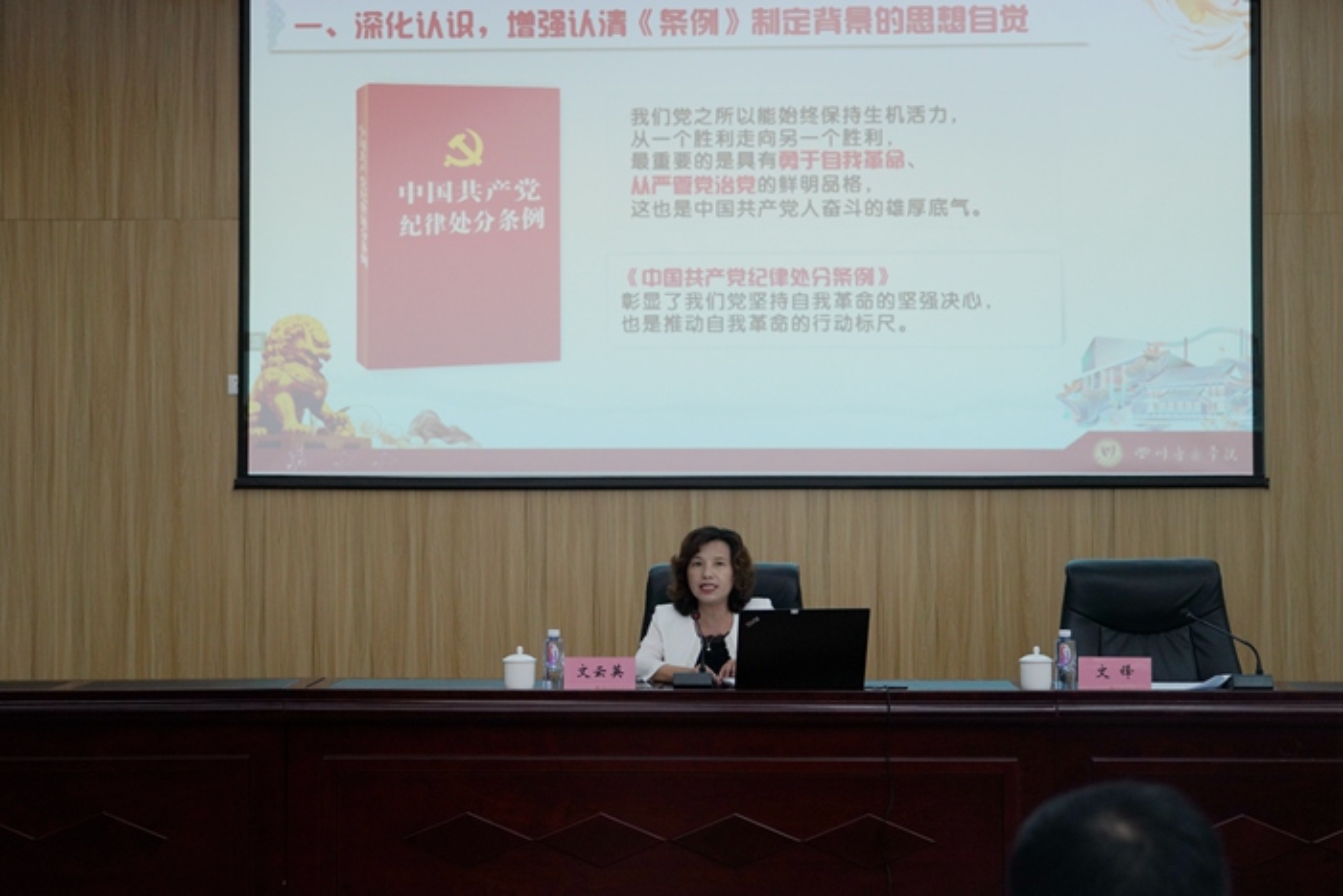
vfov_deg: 27.5
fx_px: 1828
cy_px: 448
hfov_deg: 40.3
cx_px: 672
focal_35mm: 49
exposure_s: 1/160
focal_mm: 49
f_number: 4
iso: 1600
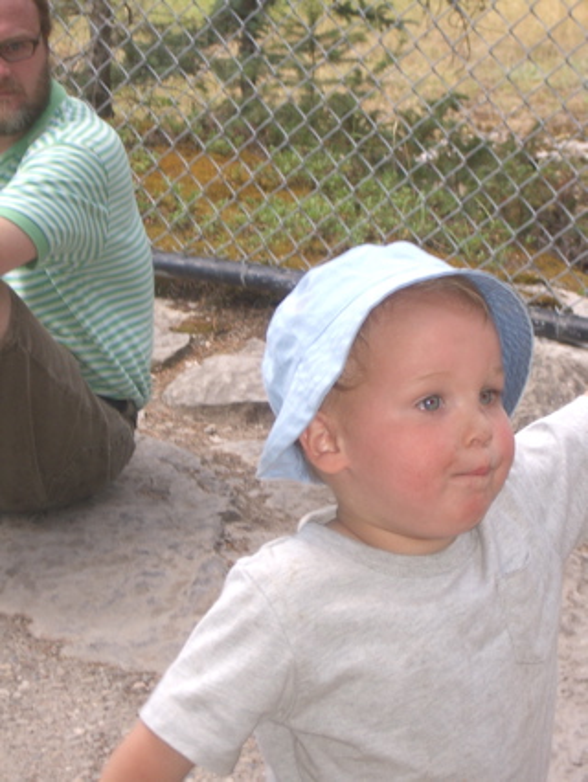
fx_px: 2376
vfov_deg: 18.7
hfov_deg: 14.1
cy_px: 391
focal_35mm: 105
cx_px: 294
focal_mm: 17.4
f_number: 4.8
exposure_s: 1/100
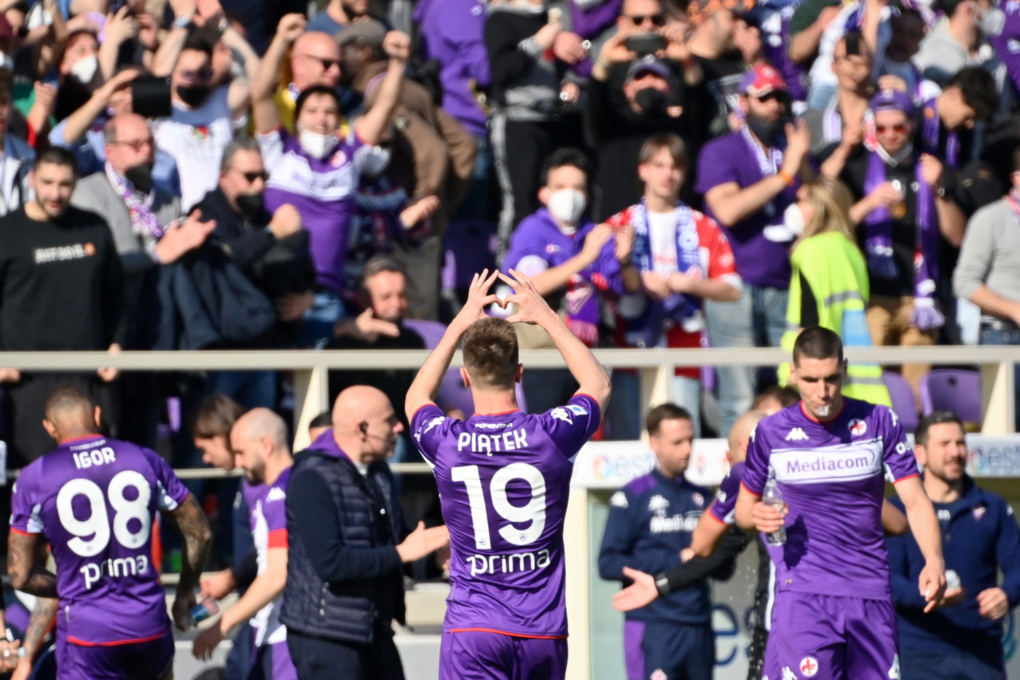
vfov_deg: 2.5
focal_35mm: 550
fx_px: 15580
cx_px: 510
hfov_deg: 3.7
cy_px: 340
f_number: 5.6
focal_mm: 550
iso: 320
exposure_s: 1/3200
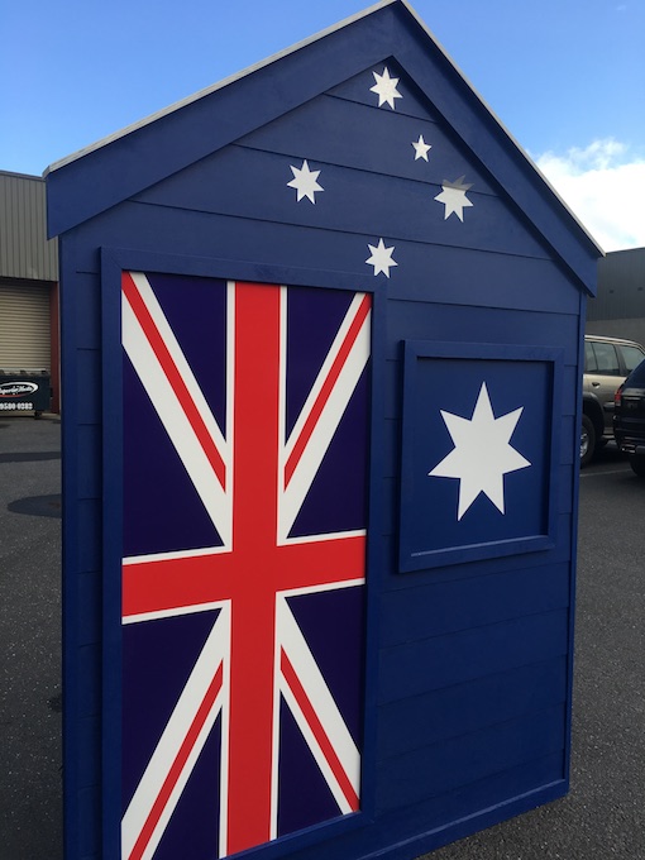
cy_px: 430
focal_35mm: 29
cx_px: 322
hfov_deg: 48.2
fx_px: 720
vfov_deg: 61.7
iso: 25
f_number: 2.2
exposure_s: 1/422
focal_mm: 4.15
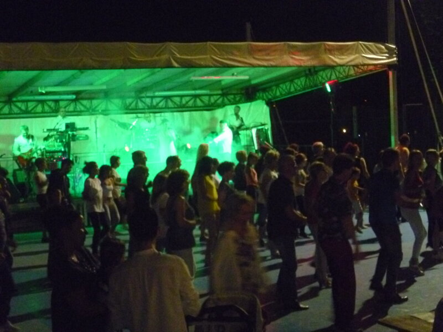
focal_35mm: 77
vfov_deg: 19.1
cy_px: 166
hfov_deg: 25.3
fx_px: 985
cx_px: 222
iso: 1600
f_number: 4.7
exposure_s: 1/15
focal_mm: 13.7
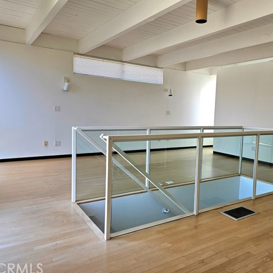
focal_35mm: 28
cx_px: 167
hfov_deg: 56.8
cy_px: 136
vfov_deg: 57.3
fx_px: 250
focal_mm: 5.4
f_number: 1.8
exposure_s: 1/208
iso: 125
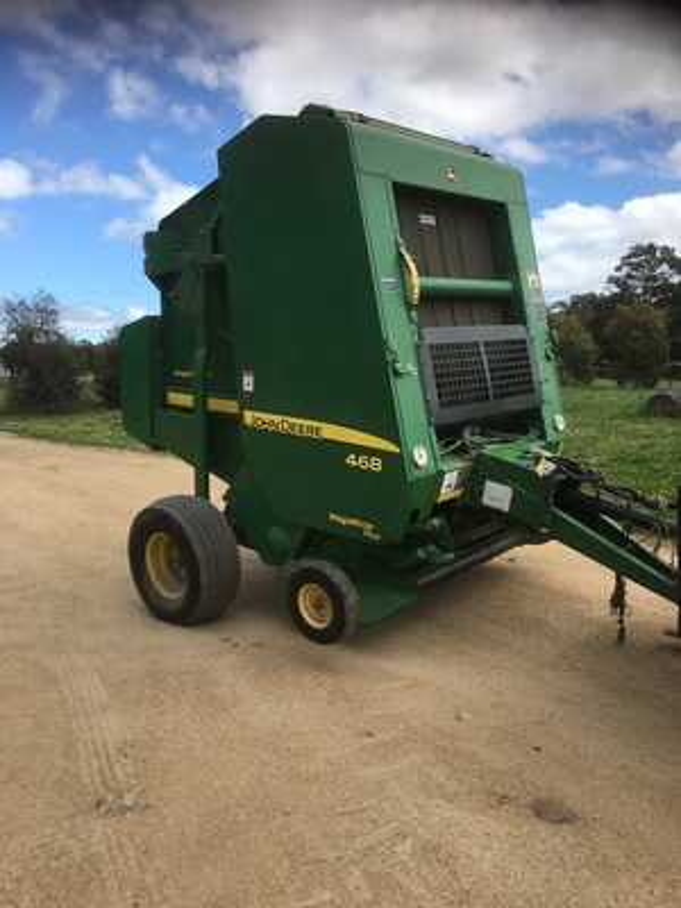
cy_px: 454
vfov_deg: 61.7
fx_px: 761
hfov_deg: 48.2
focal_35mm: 29
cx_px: 340
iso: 25
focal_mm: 4.15
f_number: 2.2
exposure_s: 1/1099
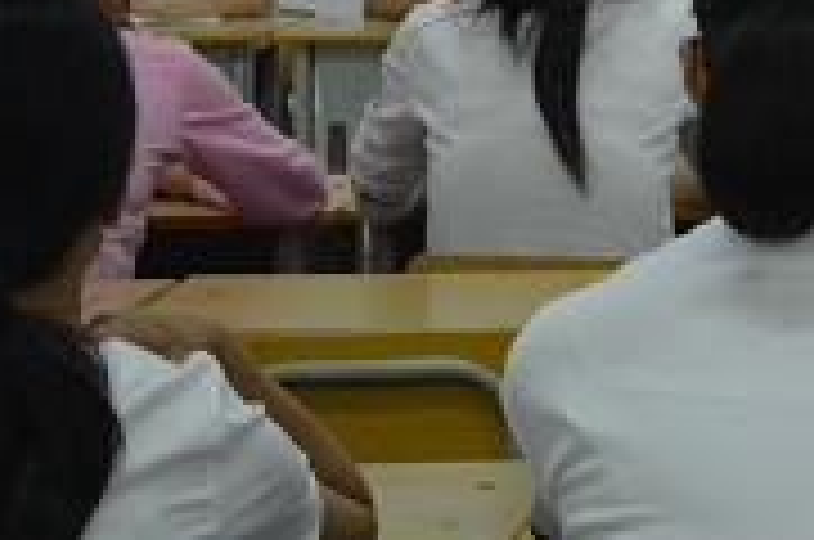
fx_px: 4261
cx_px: 1129
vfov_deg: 7.2
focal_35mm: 189
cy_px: -146
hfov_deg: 10.6
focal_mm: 35
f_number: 4.5
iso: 800
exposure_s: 1/50
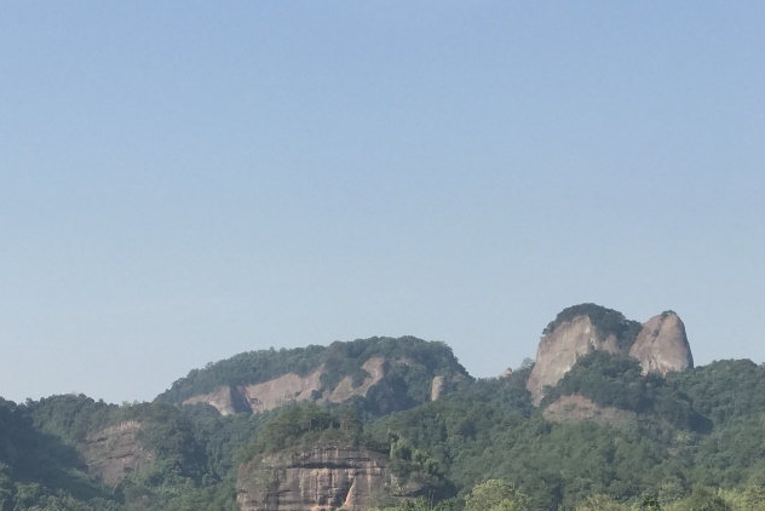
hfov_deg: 21.0
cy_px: 285
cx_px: 173
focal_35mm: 96
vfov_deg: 14.3
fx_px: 2041
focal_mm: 6.6
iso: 20
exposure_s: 1/997
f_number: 2.8
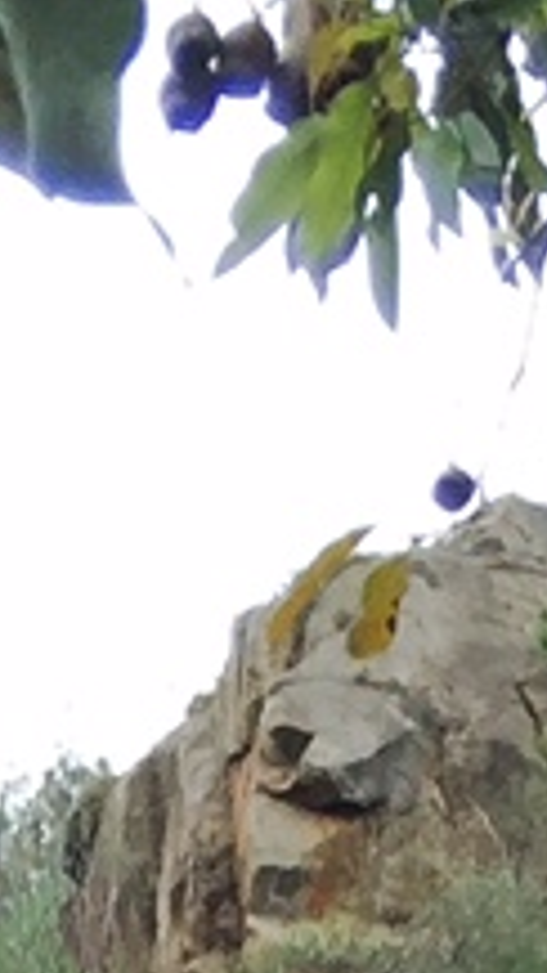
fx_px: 6139
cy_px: 3654
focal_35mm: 238
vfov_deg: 7.2
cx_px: -345
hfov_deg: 5.1
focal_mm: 4.15
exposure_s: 1/162
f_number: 2.2
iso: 32
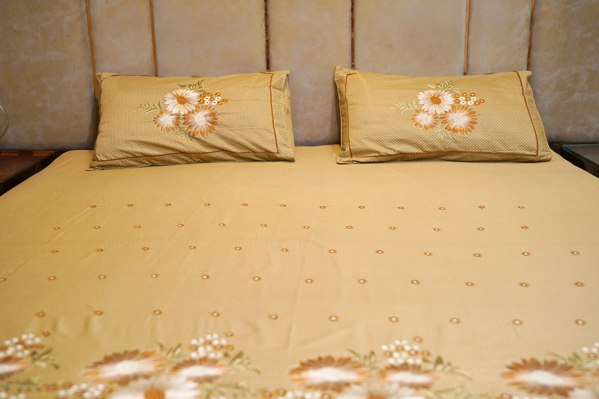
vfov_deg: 31.2
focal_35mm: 43
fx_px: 715
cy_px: 200
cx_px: 300
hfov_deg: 45.4
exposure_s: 1/100
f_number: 4
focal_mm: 43
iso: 1250
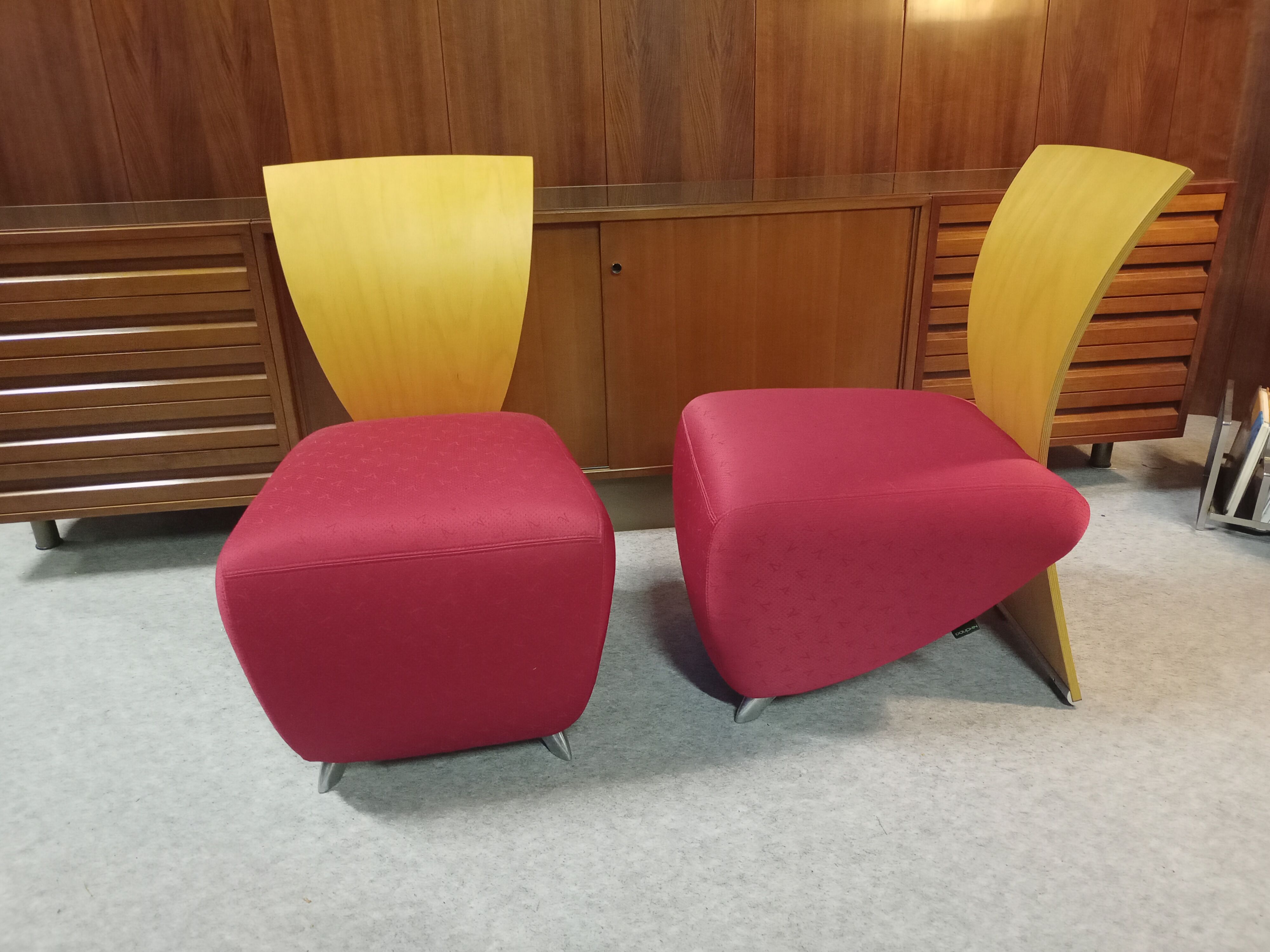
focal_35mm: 28
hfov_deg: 63.4
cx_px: 635
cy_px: 476
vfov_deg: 49.7
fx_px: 1027
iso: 1690
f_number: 1.79
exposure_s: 1/50
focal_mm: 4.71
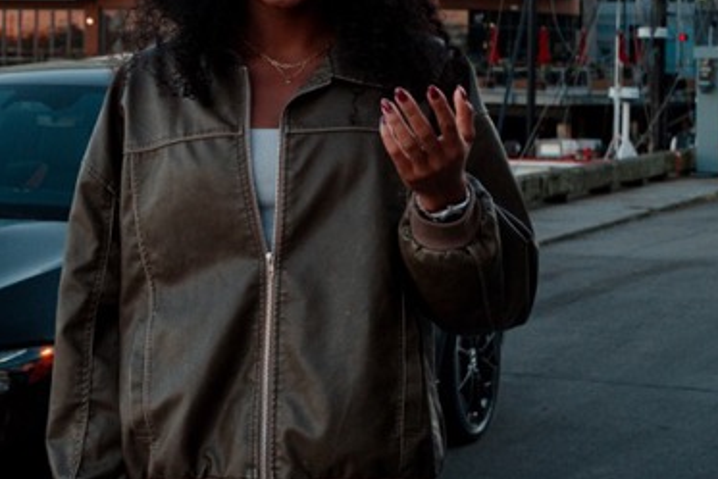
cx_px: 3
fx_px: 1636
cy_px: 110
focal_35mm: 82
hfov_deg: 23.7
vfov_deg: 16.6
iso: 400
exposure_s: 1/250
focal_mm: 28
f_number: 4.5
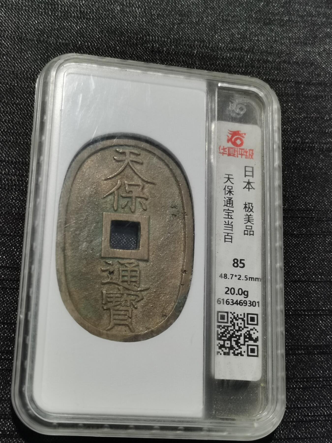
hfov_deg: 26.6
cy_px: 222
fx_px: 703
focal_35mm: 55
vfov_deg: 34.9
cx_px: 166
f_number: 1.8
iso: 80
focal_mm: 5.58
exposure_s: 1/100
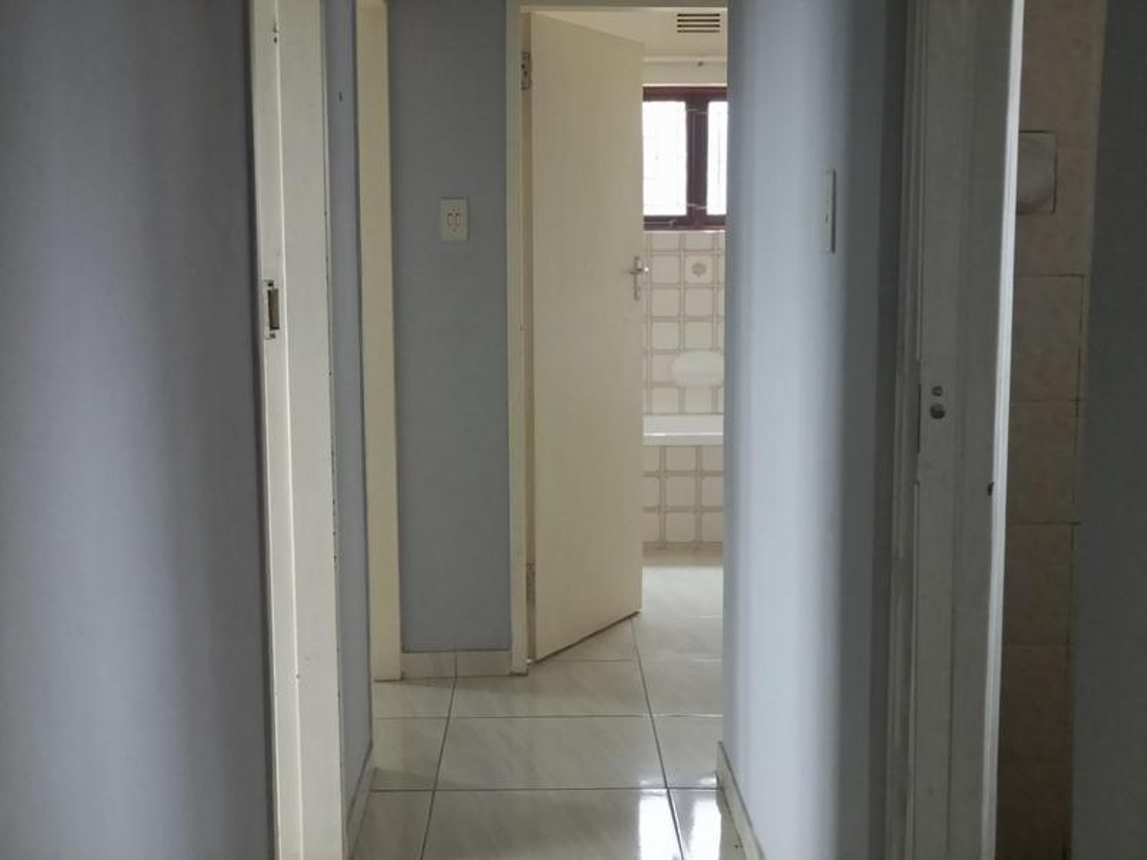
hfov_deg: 40.4
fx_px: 1557
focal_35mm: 47
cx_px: 574
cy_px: 430
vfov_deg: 30.9
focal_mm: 7.08
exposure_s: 1/50
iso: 640
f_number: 4.5
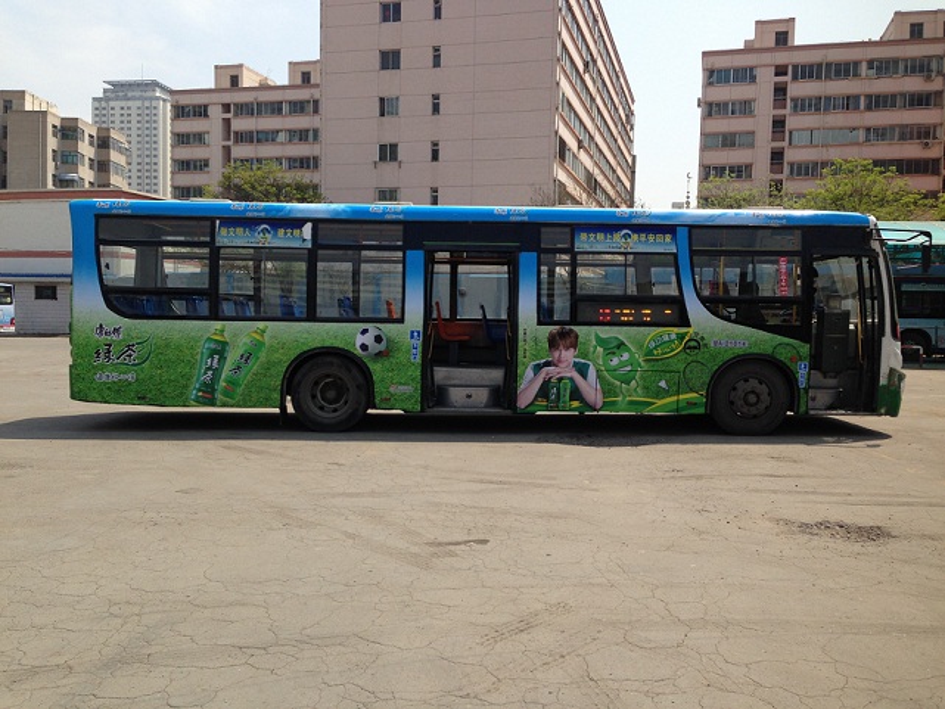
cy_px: 354
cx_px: 472
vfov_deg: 43.0
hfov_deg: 55.3
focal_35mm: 33
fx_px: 901
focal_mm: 4.12
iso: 50
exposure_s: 1/1506
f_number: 2.4
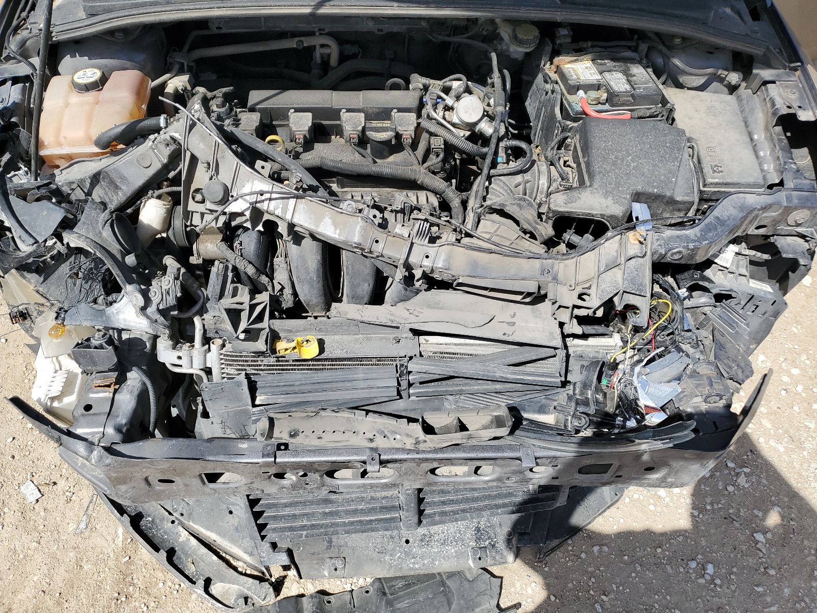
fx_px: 614
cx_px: 408
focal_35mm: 26
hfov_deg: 67.3
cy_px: 306
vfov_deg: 53.1
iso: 50
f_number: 1.5
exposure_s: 1/2500
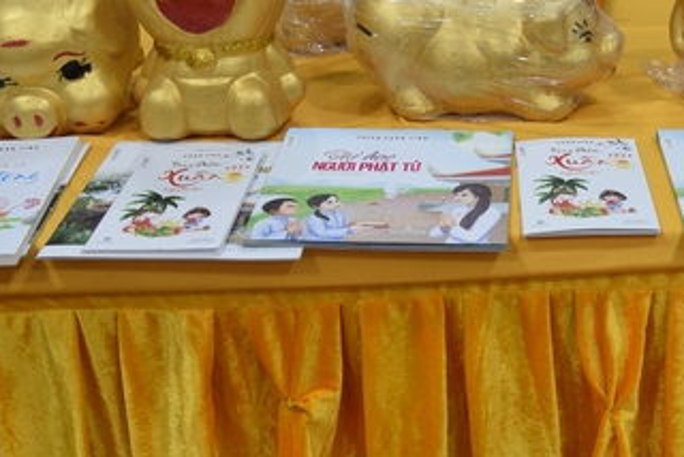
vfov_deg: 19.7
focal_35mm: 69
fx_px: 1312
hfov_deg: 28.8
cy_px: 139
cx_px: 504
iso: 400
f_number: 4
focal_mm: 34
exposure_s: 1/60
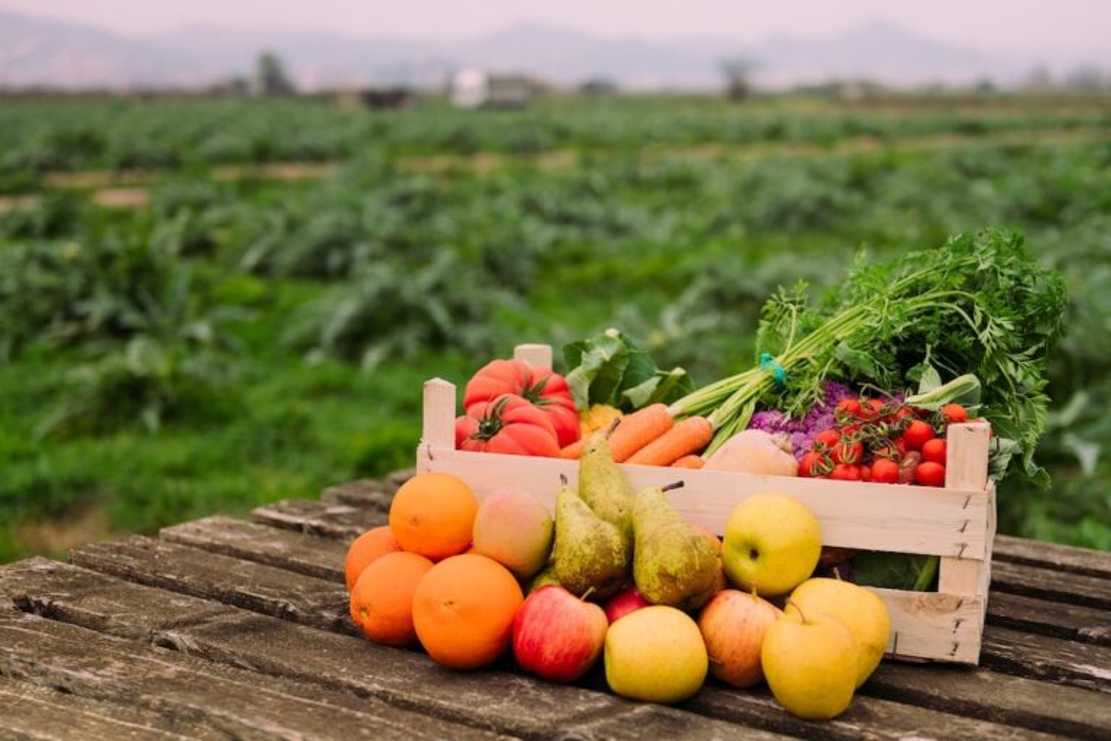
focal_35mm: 48
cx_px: 556
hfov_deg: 41.1
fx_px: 1481
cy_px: 370
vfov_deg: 28.1
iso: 200
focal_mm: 48
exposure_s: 1/1000
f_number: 3.2
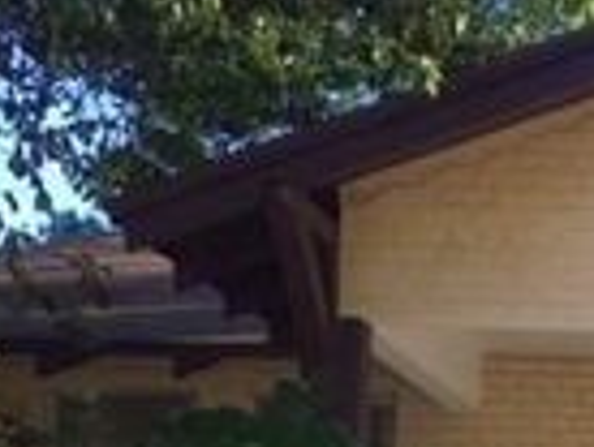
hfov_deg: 17.3
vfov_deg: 13.1
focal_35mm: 105
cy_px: 733
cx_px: 814
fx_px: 1805
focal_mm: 4.15
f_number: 2.2
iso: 32
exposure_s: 1/366
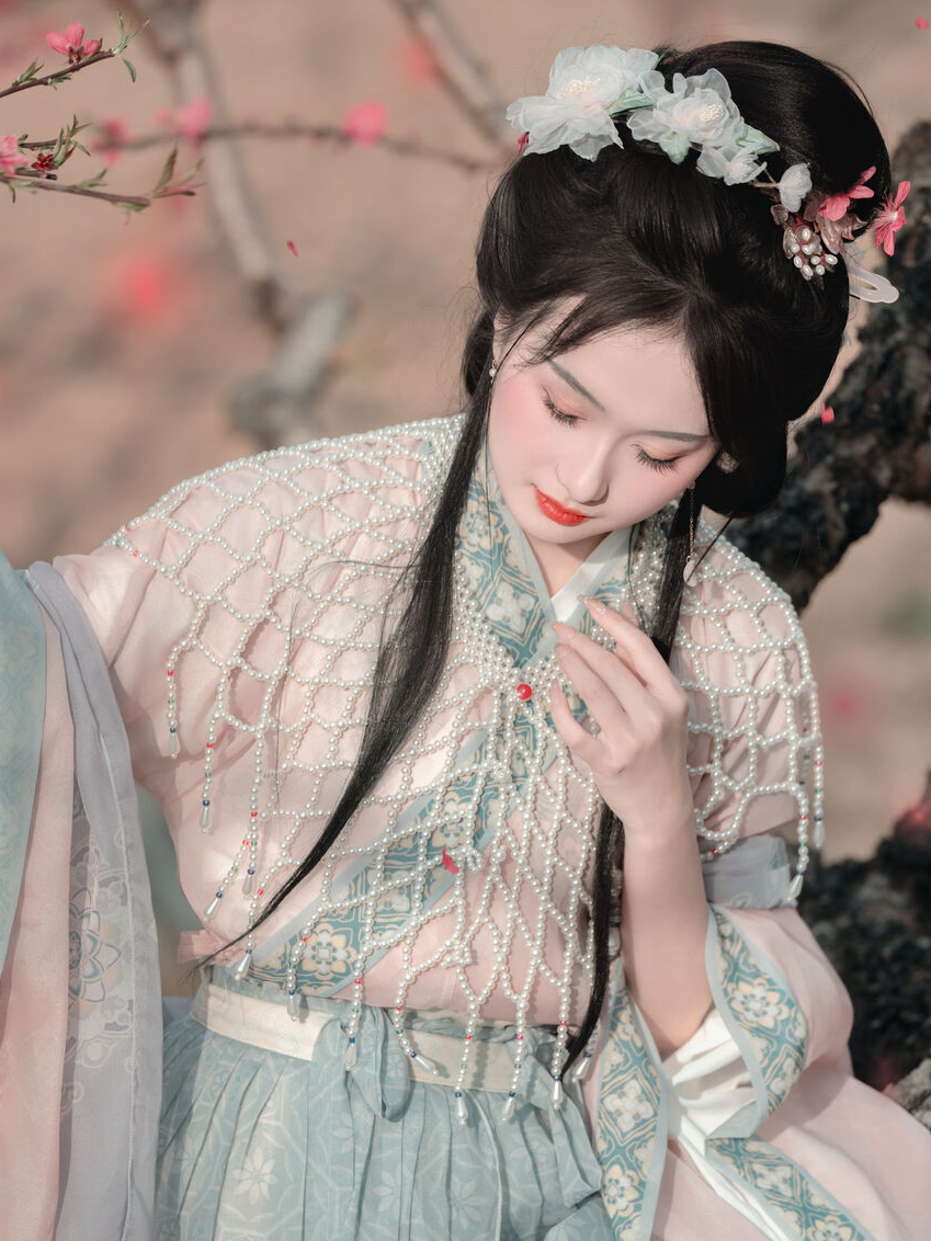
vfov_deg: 6.5
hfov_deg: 4.9
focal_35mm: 304
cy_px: 938
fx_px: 10901
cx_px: 407
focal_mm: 200
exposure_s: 1/1000
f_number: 2.8
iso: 50
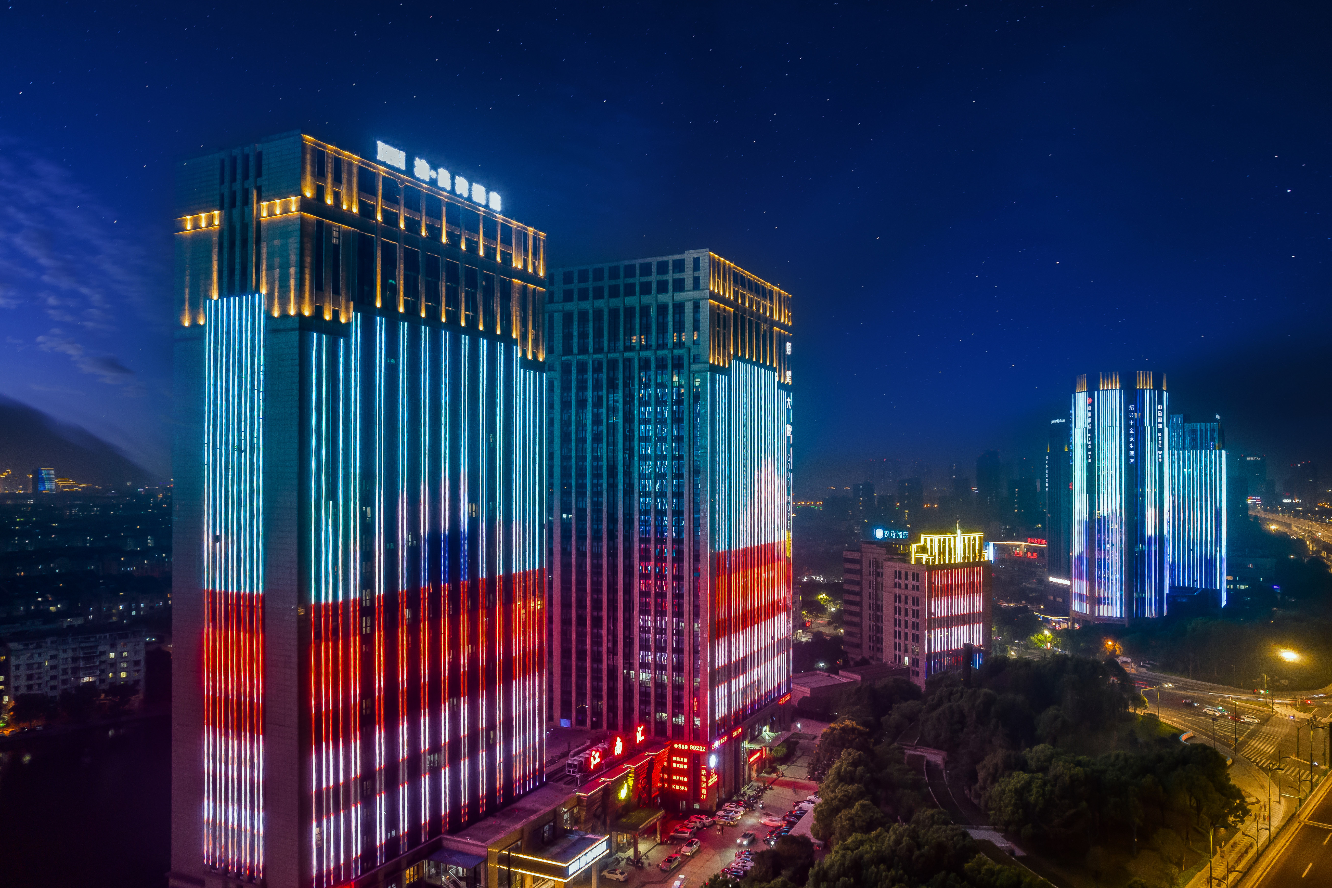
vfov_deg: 55.1
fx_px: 851
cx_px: 688
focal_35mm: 23
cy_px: 463
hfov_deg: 76.1
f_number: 2.8
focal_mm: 8.4
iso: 800
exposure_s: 1/4
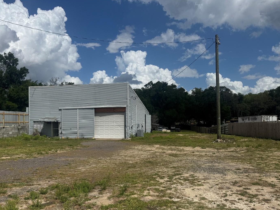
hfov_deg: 63.2
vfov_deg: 49.6
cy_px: 121
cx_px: 123
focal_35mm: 28
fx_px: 227
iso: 80
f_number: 1.78
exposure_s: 1/12346
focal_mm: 6.76
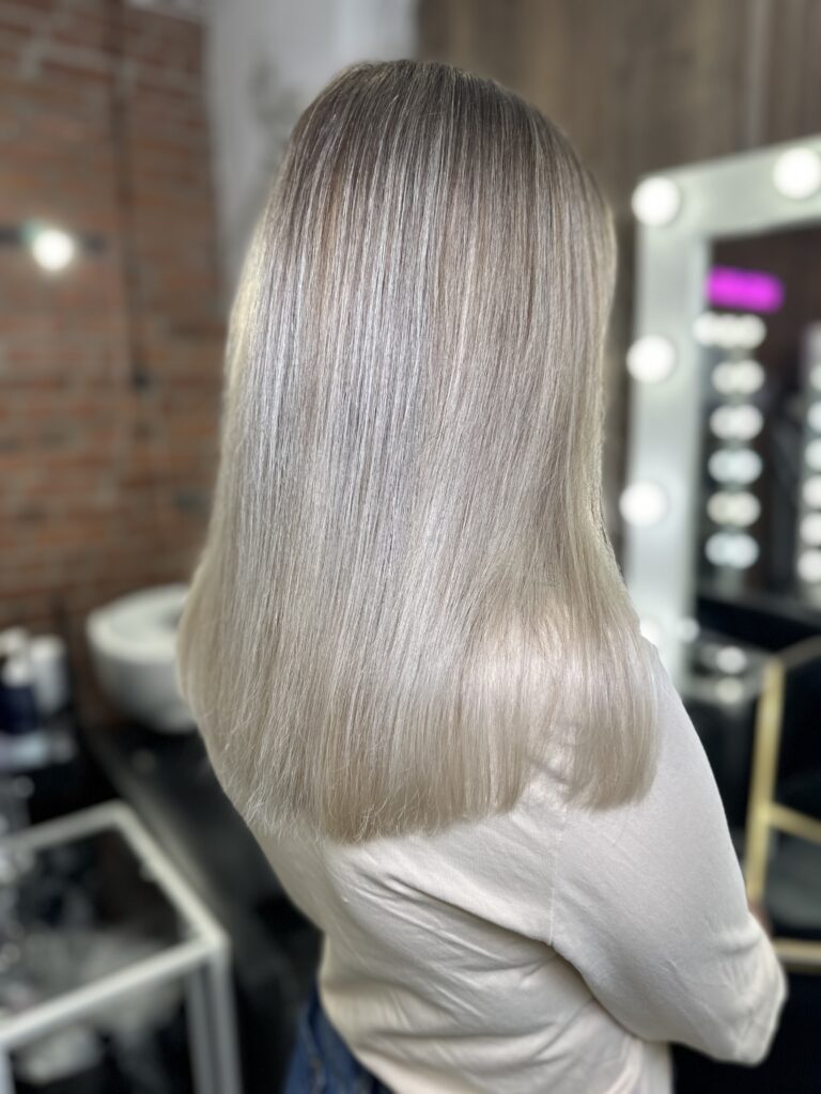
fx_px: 759
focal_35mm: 24
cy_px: 547
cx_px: 410
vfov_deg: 71.6
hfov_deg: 56.8
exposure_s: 1/107
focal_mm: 6.86
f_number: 1.78
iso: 50
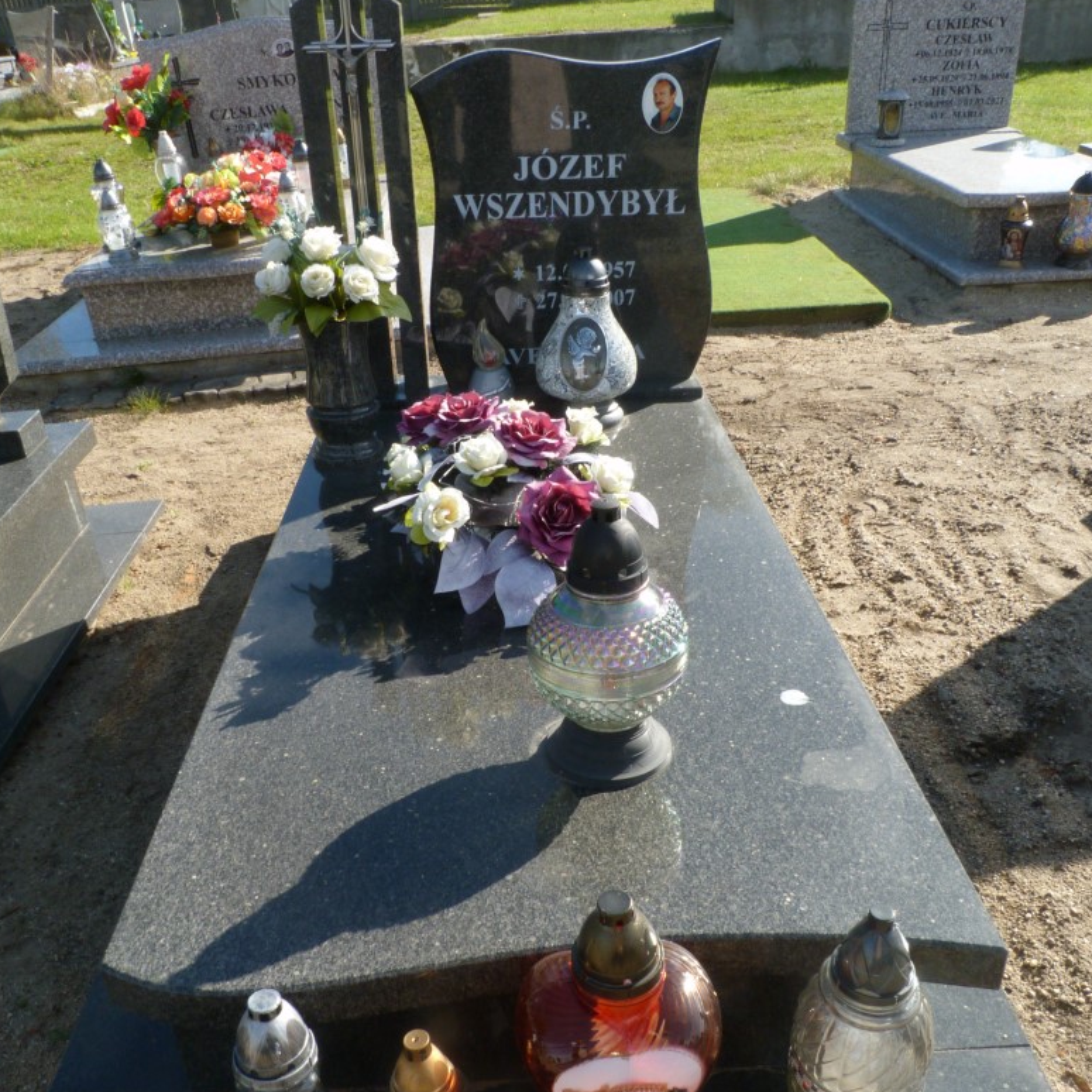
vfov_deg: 53.9
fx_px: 1071
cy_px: 618
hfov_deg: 54.0
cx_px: 546
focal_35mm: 30
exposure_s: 1/80
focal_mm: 4.5
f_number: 7.1
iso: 80
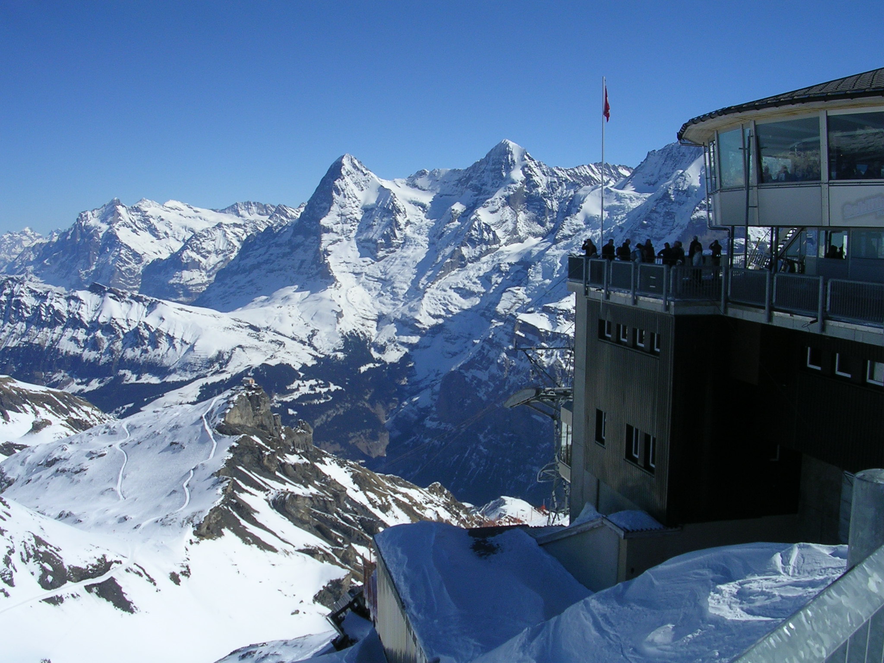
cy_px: 332
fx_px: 970
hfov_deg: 49.0
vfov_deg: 37.7
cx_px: 442
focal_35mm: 38
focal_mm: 5.8
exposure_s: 1/720
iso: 50
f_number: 5.6
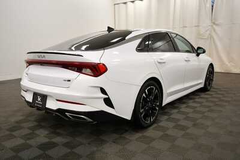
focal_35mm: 30
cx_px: 120
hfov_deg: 61.9
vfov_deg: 43.6
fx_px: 200
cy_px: 80
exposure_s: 1/250
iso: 800
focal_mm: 20
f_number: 5.6
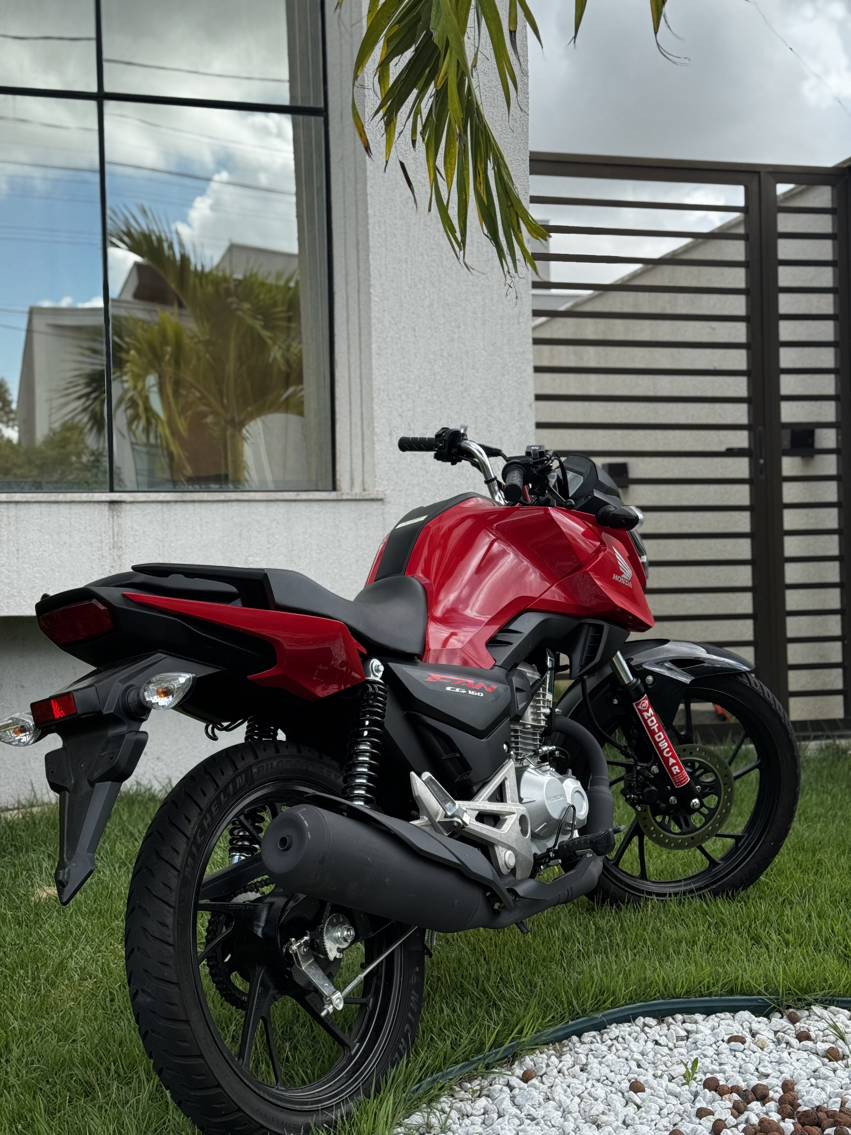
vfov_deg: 39.7
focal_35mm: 48
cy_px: 568
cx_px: 426
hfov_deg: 30.3
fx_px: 1573
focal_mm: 6.76
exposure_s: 1/1681
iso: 64
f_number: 1.78
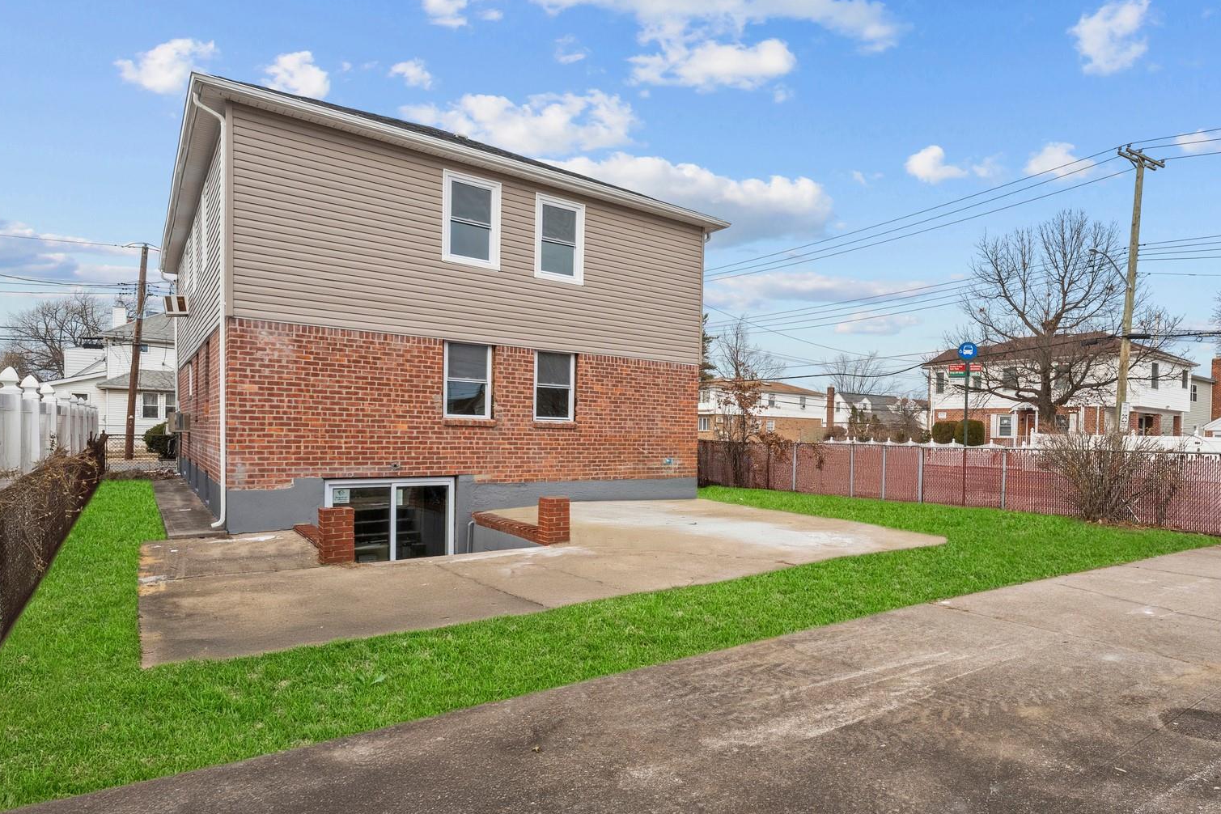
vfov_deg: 64.3
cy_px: 462
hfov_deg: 84.4
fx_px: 644
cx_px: 795
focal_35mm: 19
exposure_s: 1/320
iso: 640
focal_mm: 14
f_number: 10
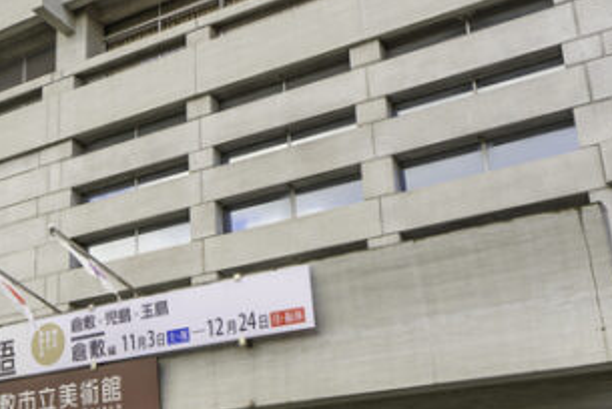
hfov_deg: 33.9
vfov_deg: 23.7
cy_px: 267
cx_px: 116
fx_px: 970
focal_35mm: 57
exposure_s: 1/100
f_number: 8
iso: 100
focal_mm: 29
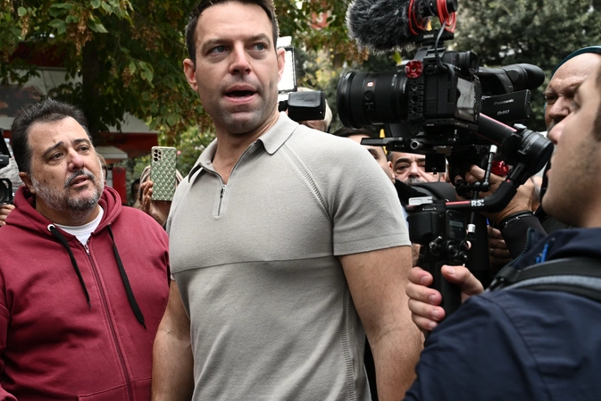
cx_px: 177
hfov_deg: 44.7
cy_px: 198
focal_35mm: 43
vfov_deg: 31.4
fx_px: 713
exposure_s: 1/250
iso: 400
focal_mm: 29.5
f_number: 5
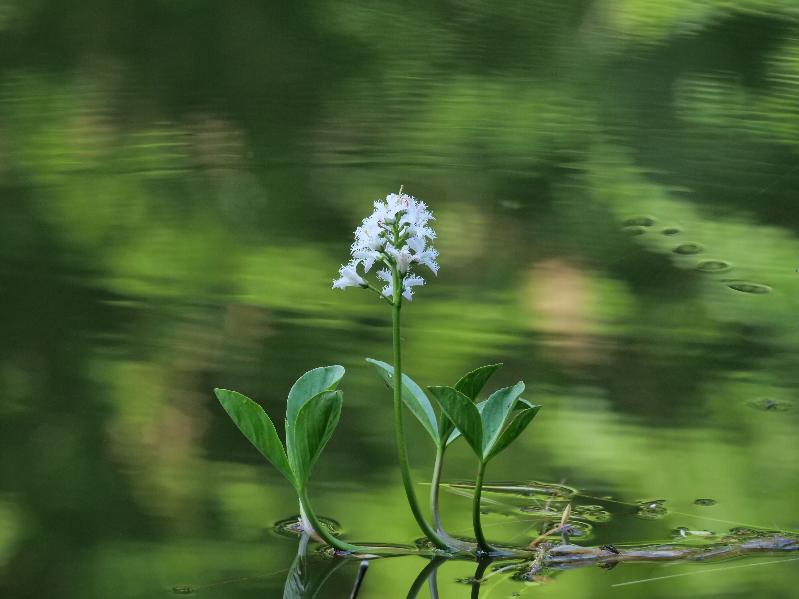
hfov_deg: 4.0
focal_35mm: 500
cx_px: 400
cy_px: 300
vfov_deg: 3.0
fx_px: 11541
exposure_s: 1/250
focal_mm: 250
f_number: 8
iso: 1600
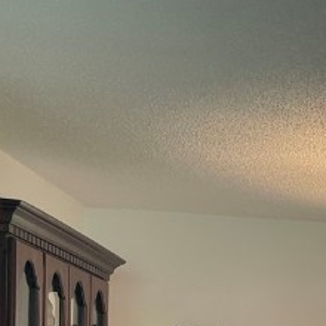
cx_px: 499
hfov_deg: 15.0
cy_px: 533
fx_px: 1140
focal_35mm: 107
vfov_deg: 14.8
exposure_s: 1/60
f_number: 1.6
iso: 80
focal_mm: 4.2
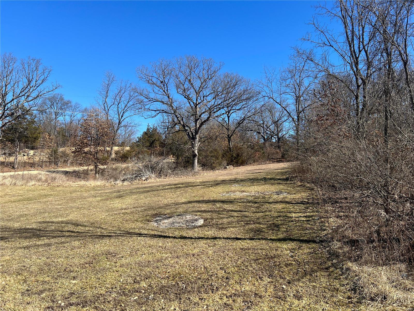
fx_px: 311
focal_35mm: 26
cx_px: 207
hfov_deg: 67.3
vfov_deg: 53.1
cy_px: 156
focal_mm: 5.7
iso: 50
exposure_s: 1/2695
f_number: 1.5
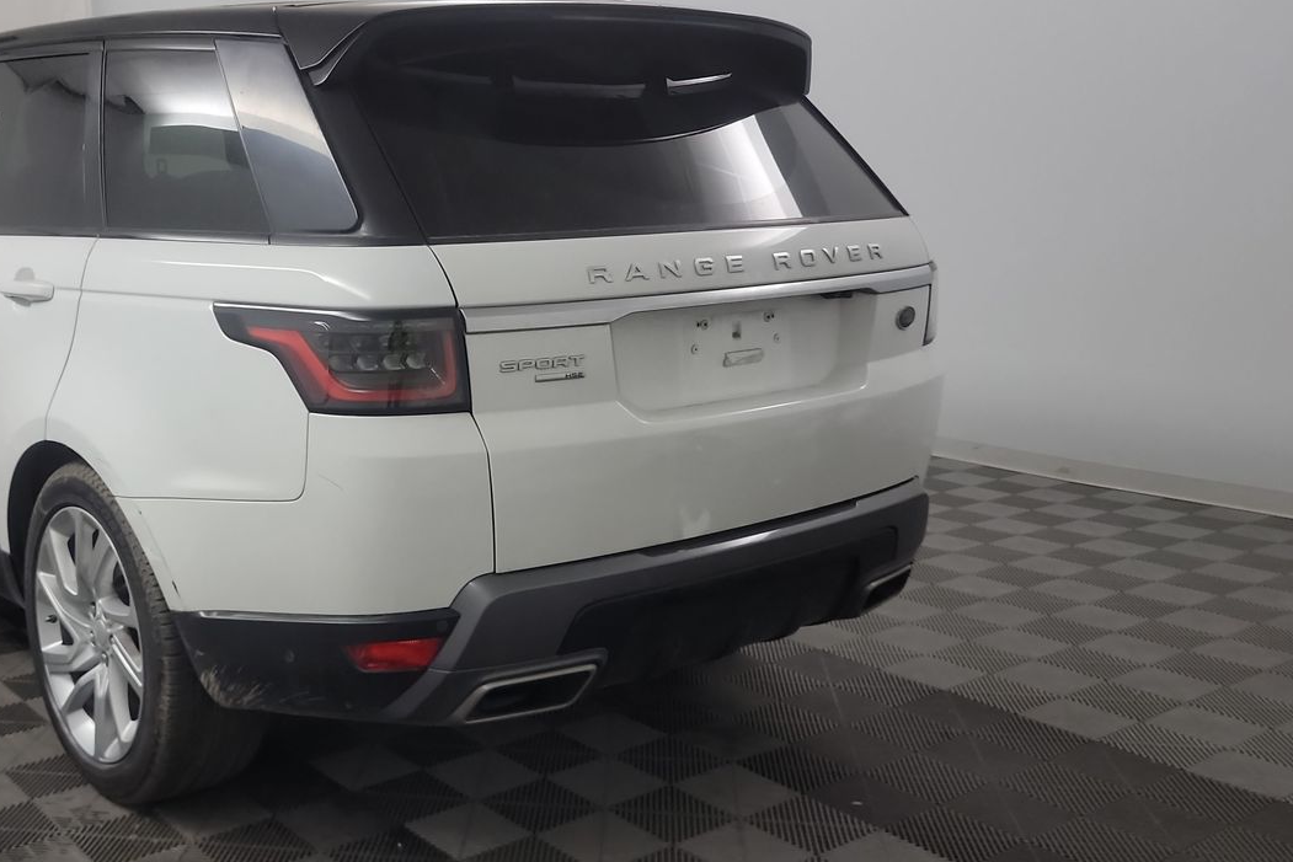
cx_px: 378
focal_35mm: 38
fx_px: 1365
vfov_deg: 34.9
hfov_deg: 49.3
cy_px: 537
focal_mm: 6.7
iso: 910
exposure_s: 1/14
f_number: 1.8
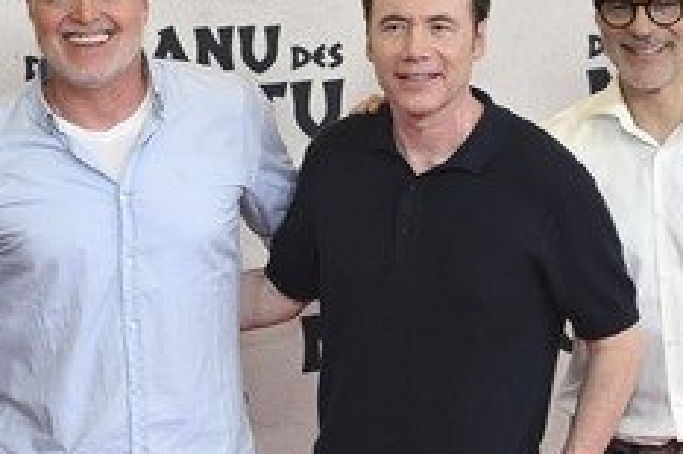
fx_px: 2351
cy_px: 278
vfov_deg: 11.0
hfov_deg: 16.5
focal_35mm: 124
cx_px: 242
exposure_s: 1/160
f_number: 5.6
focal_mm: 64
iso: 800
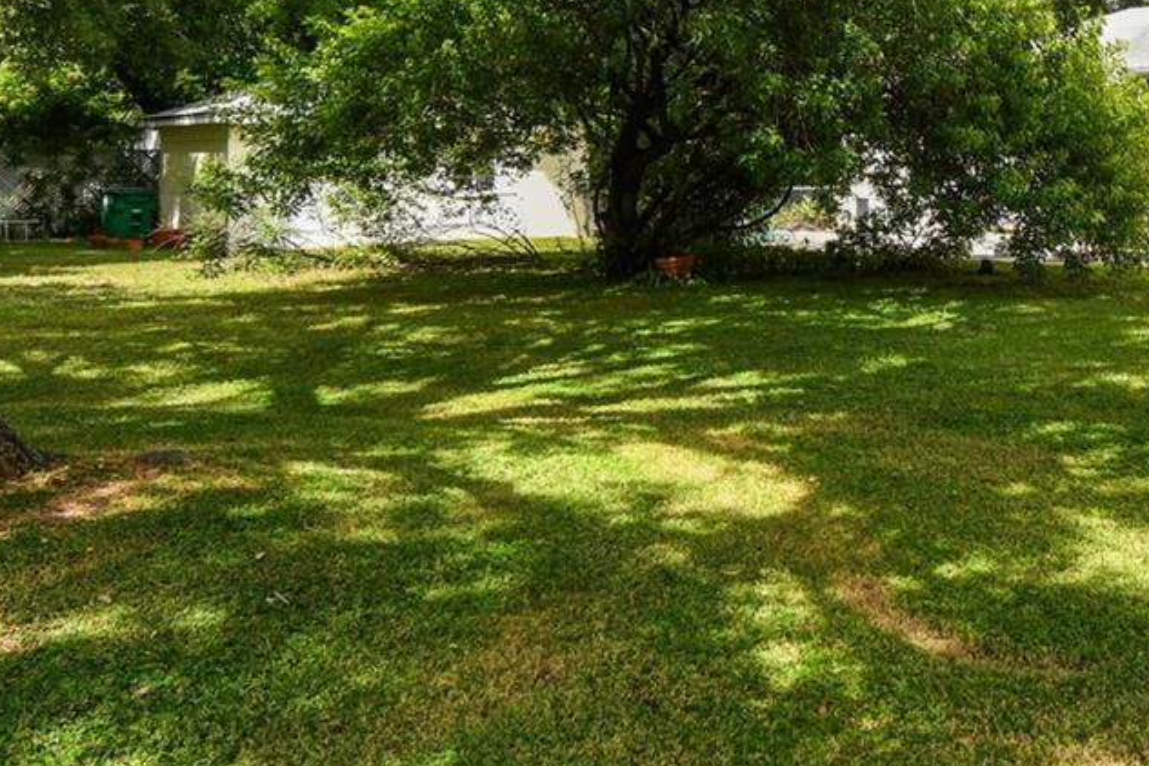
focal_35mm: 38
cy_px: 162
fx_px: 1212
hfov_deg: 47.6
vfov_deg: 34.1
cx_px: 940
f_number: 7.1
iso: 100
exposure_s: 1/80
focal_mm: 10
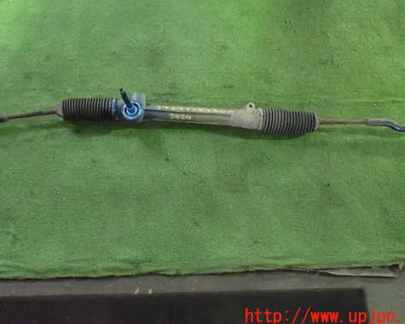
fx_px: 443
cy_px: 136
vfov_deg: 40.0
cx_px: 182
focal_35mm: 37
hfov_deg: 49.0
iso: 1600
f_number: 2.3
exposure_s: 1/30
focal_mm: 5.4
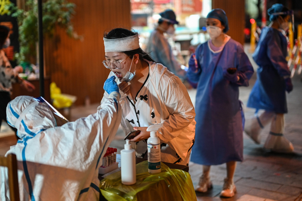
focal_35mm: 50
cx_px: 151
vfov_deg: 27.0
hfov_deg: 39.6
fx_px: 419
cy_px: 100
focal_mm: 50
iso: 640
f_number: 1.2
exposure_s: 1/160
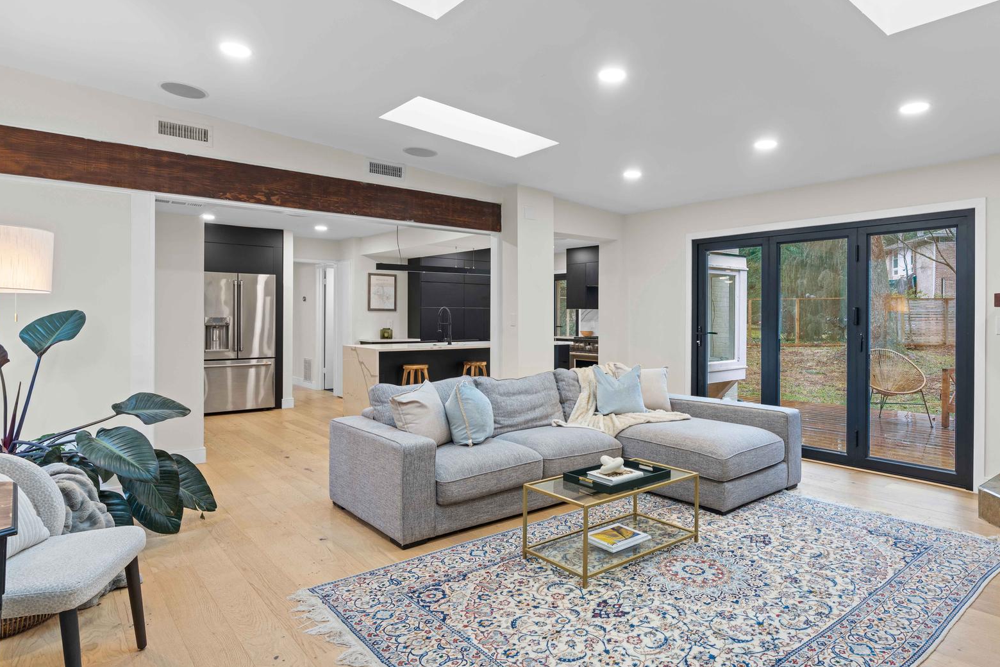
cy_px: 338
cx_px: 548
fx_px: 583
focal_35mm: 21
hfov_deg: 81.0
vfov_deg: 59.5
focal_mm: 16
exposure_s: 1/1.25
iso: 160
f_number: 8
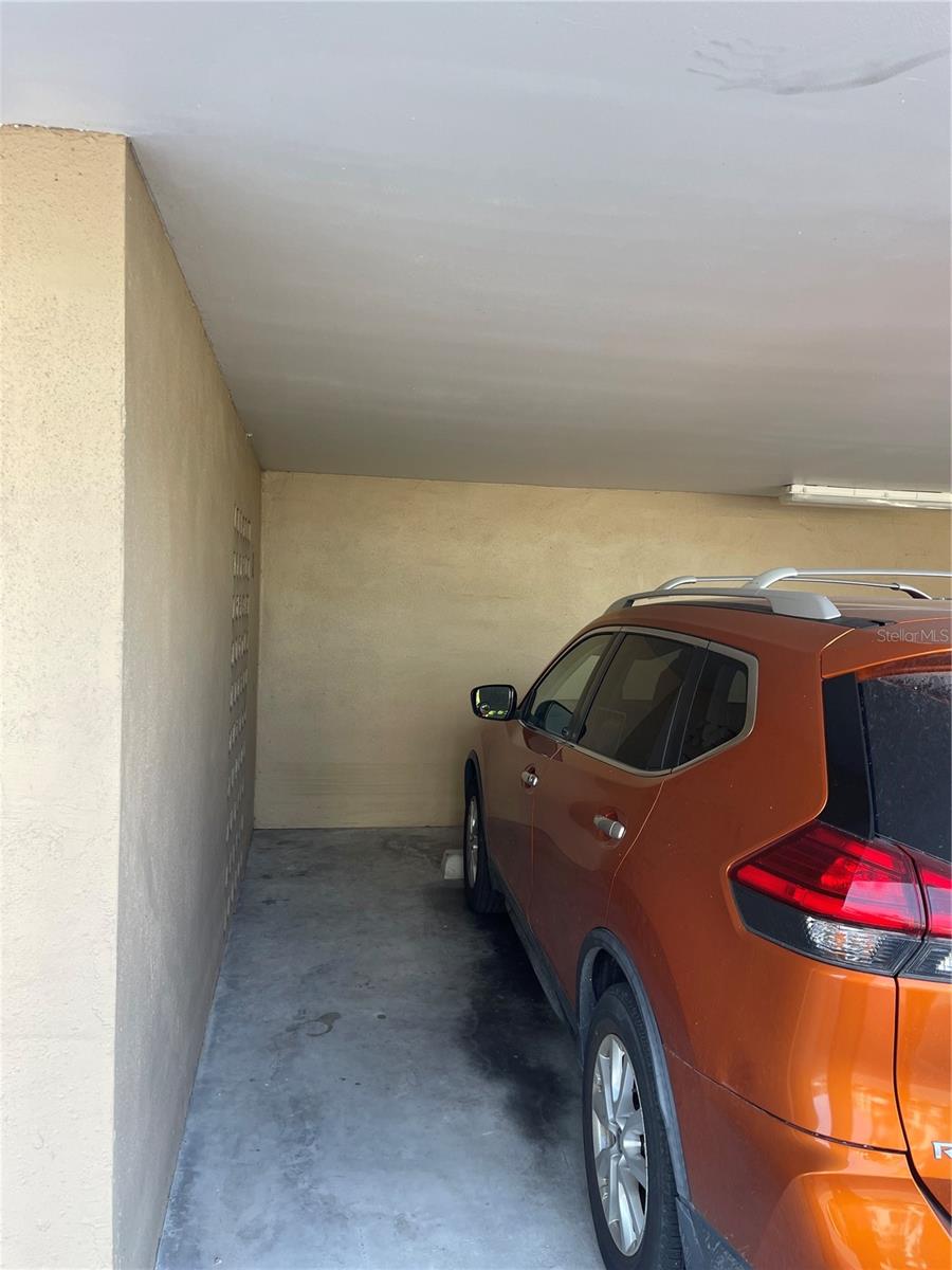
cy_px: 635
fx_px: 953
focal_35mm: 26
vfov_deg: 67.3
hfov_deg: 53.1
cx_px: 476
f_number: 1.6
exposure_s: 1/121
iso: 50
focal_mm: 4.2
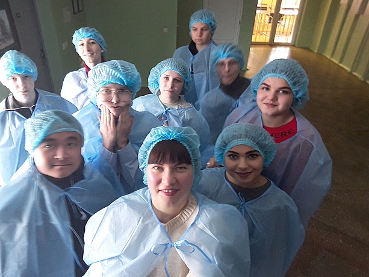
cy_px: 144
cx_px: 178
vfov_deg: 56.8
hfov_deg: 71.6
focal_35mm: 24
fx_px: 256
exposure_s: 1/13
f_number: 1.9
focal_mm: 2
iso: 100
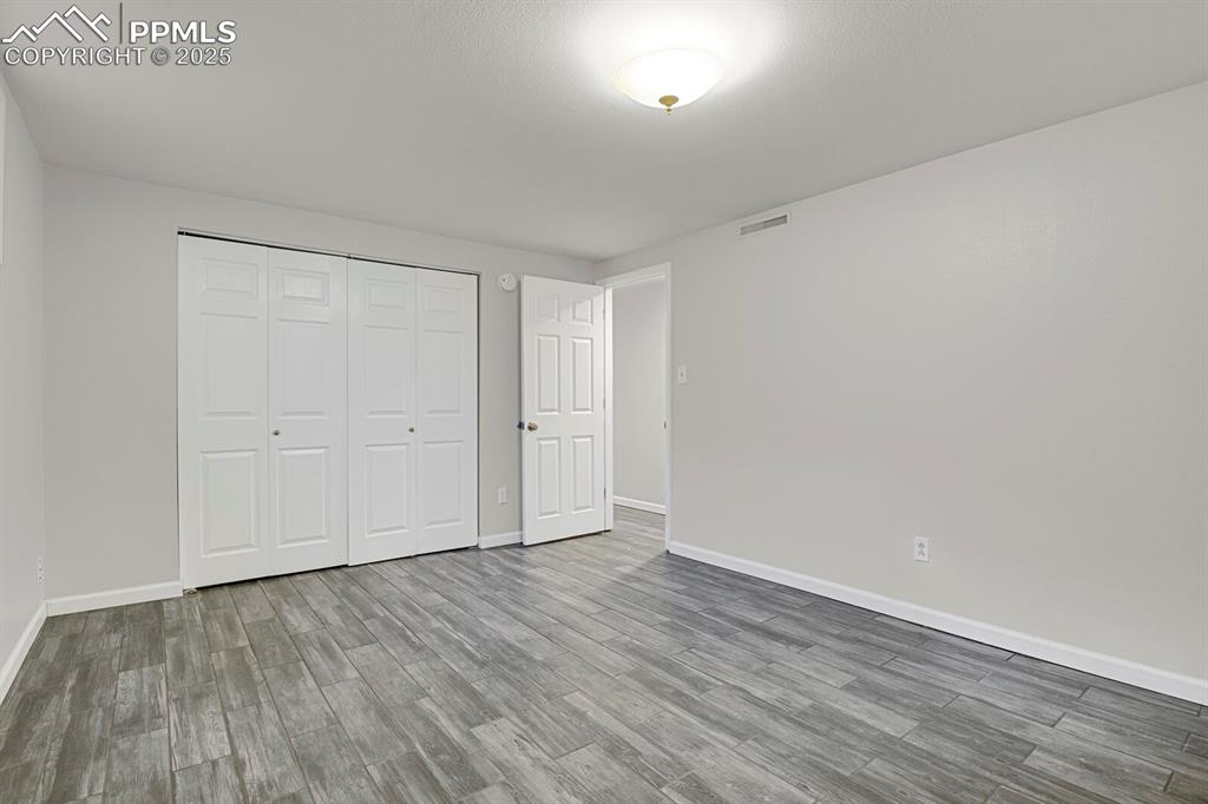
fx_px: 570
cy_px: 402
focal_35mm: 17
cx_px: 604
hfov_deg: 93.3
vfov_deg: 70.4
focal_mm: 17
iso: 250
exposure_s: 8
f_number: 8
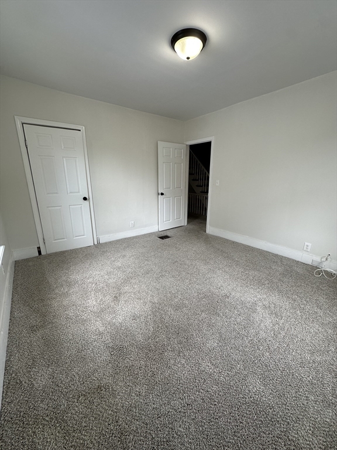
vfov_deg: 102.1
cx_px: 168
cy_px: 225
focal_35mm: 14
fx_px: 182
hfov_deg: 85.7
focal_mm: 2.22
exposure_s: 1/120
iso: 64
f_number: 2.2
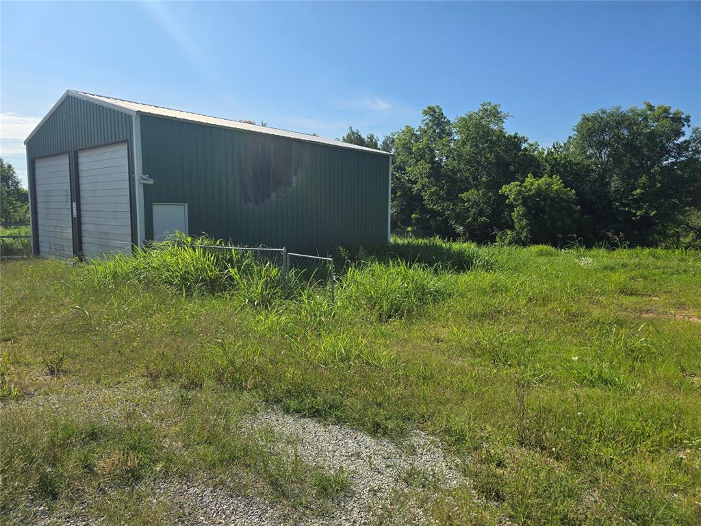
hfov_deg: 73.9
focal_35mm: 23
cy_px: 263
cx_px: 350
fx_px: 466
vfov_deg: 58.9
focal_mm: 6.3
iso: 12
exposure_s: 1/942
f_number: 1.7
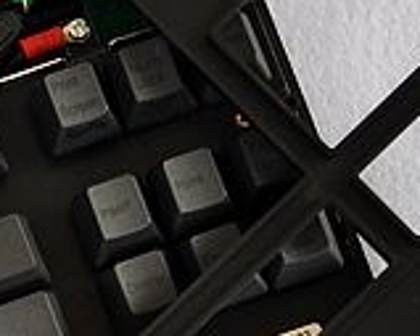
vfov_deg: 5.0
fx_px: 3838
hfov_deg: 6.2
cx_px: -256
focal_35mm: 309
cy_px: 495
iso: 200
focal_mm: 35
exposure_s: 1/80
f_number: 1.8
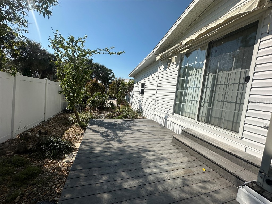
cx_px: 136
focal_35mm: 14
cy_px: 102
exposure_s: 1/4464
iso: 50
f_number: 2.2
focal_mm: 2.22
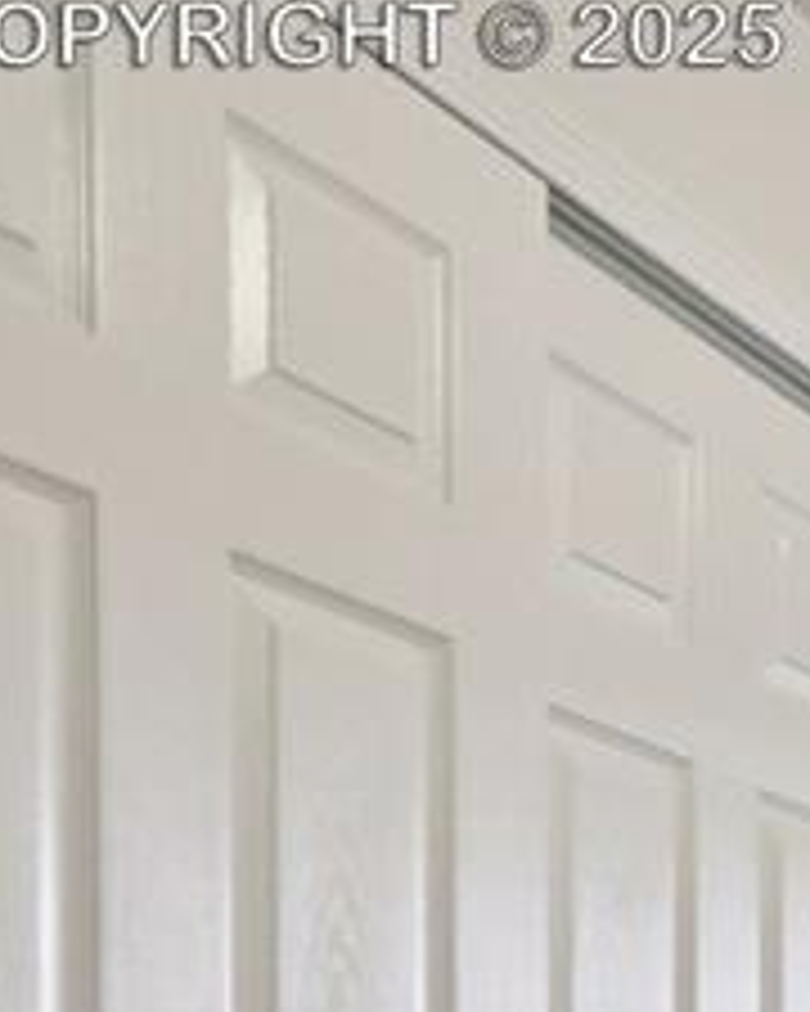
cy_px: 1354
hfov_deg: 12.5
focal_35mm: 77
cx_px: 2205
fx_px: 2307
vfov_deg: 22.0
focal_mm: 12
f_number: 8
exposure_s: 1/8
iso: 400
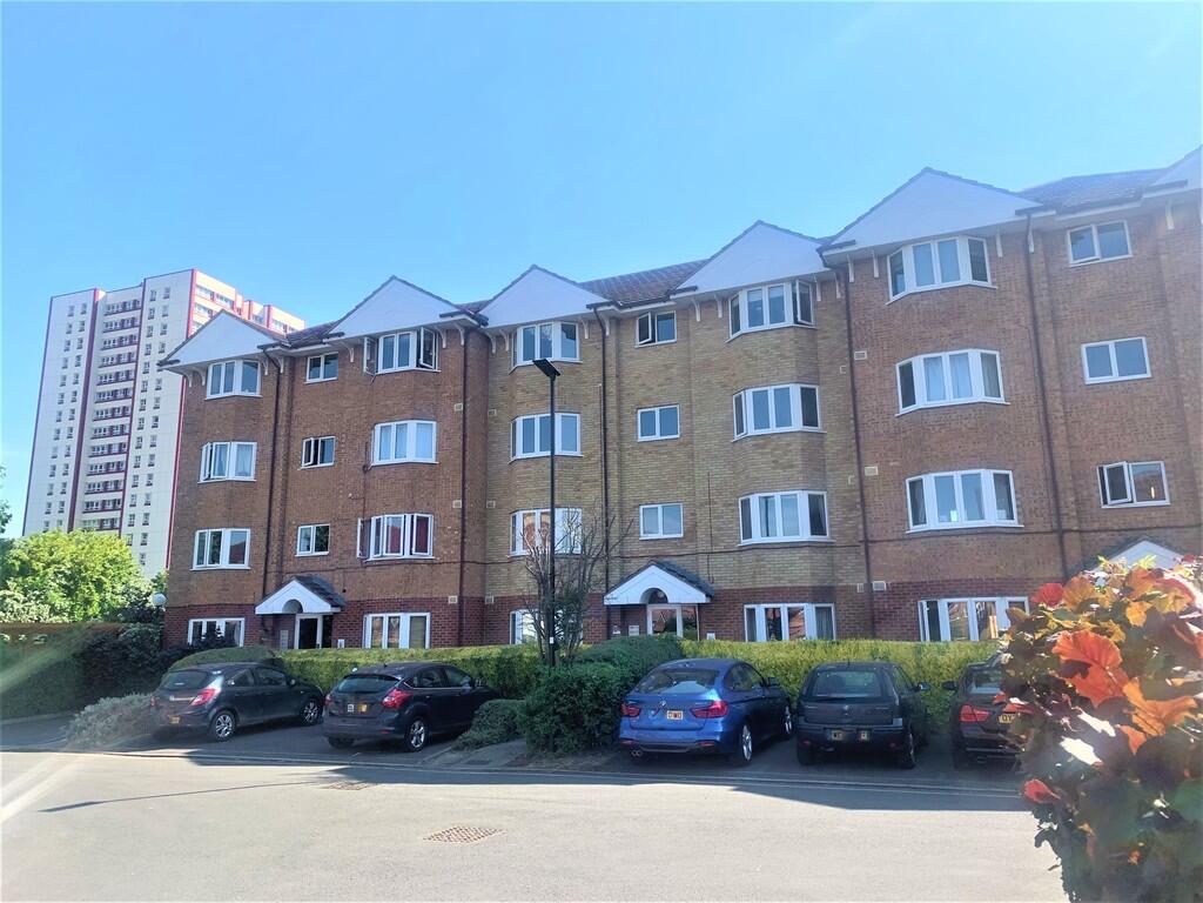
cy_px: 452
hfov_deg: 67.3
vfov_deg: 53.1
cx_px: 602
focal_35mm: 26
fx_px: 904
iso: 25
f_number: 1.8
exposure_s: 1/1513
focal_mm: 4.25
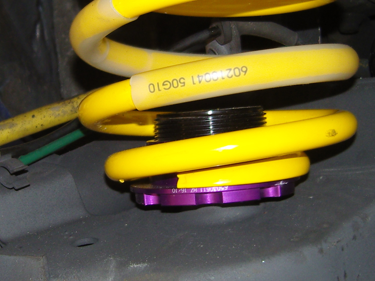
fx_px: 910
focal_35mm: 84
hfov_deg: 23.2
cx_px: 142
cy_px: 121
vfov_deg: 17.6
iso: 100
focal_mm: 7.3
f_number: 2.8
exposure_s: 1/40
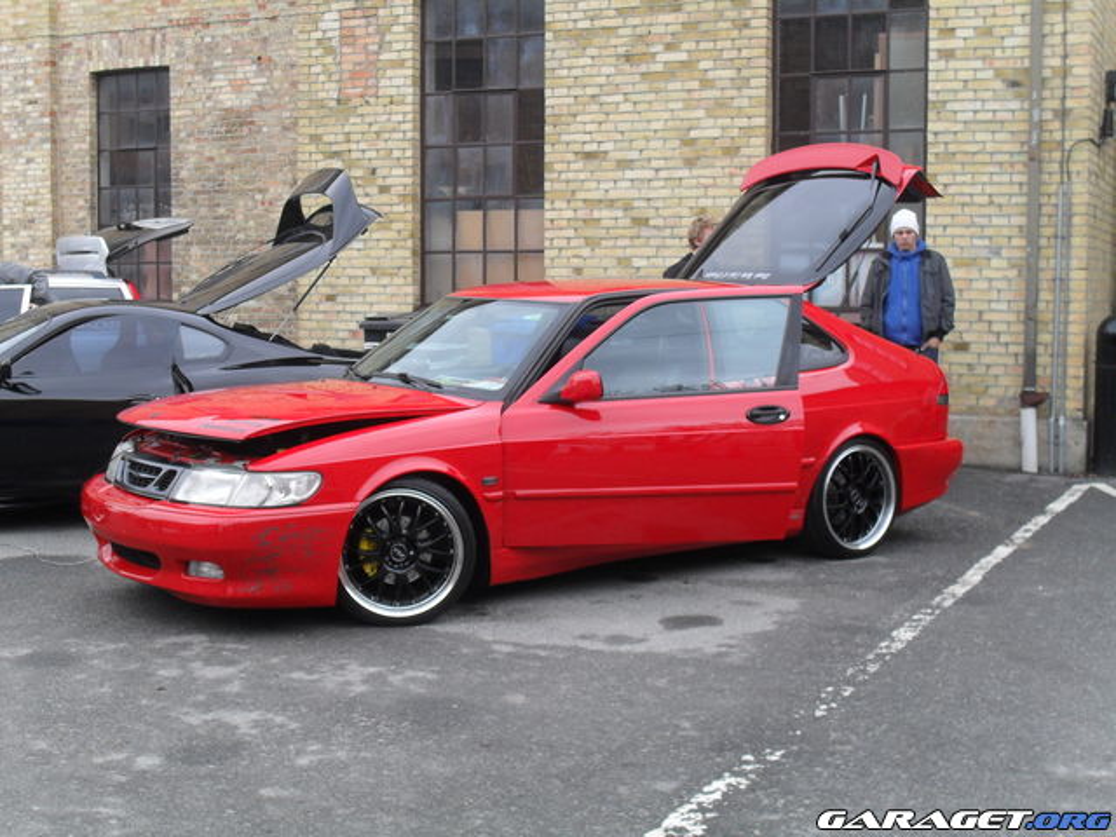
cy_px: 418
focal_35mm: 49
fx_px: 1580
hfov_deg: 38.9
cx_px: 558
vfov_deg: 29.7
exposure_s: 1/125
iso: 100
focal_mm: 8.7
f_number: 3.9
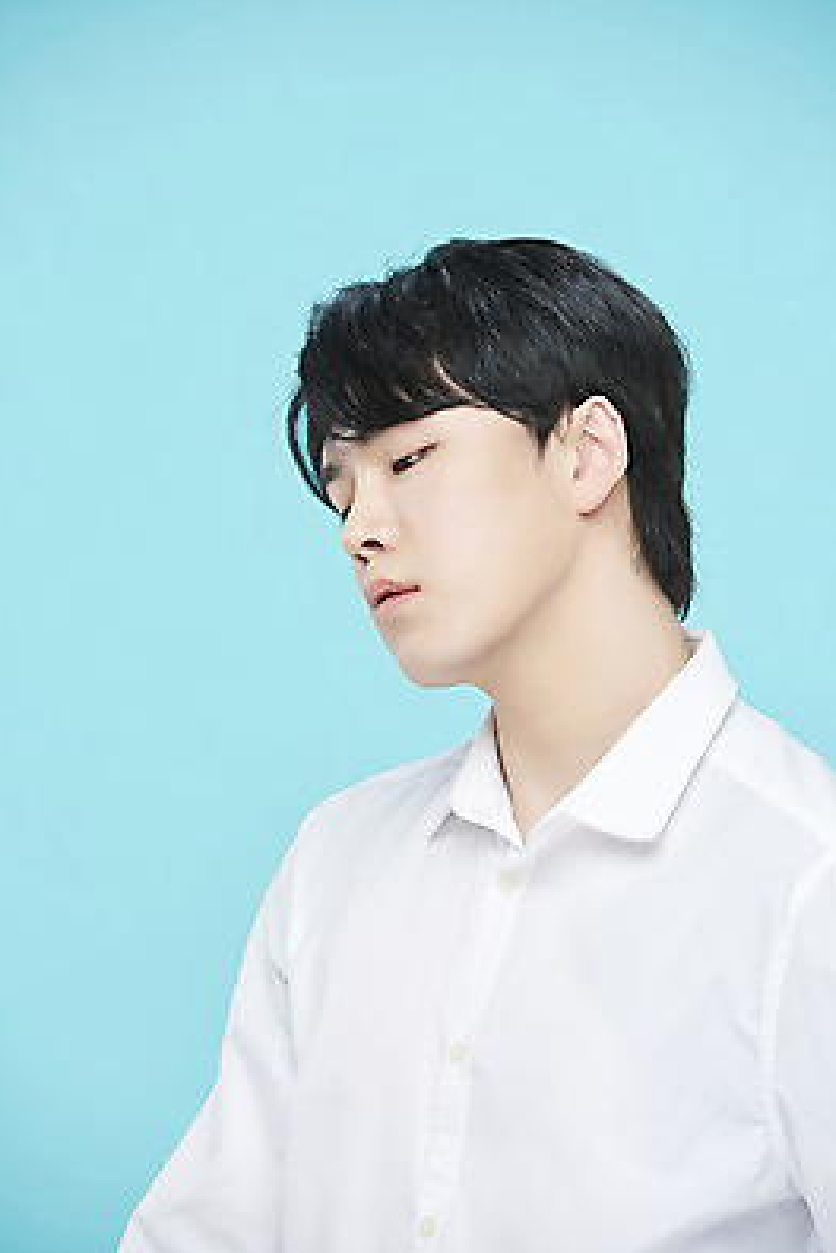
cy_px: 630
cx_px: 416
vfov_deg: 10.2
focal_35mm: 202
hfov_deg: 6.8
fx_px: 7036
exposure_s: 1/125
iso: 64
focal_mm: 200
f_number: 7.1
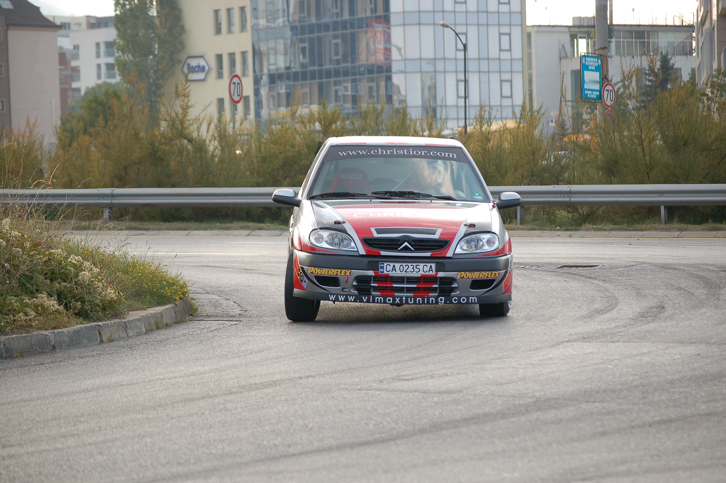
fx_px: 2962
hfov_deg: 14.0
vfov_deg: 9.3
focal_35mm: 147
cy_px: 242
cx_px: 363
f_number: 4.5
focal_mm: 98
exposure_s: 1/800
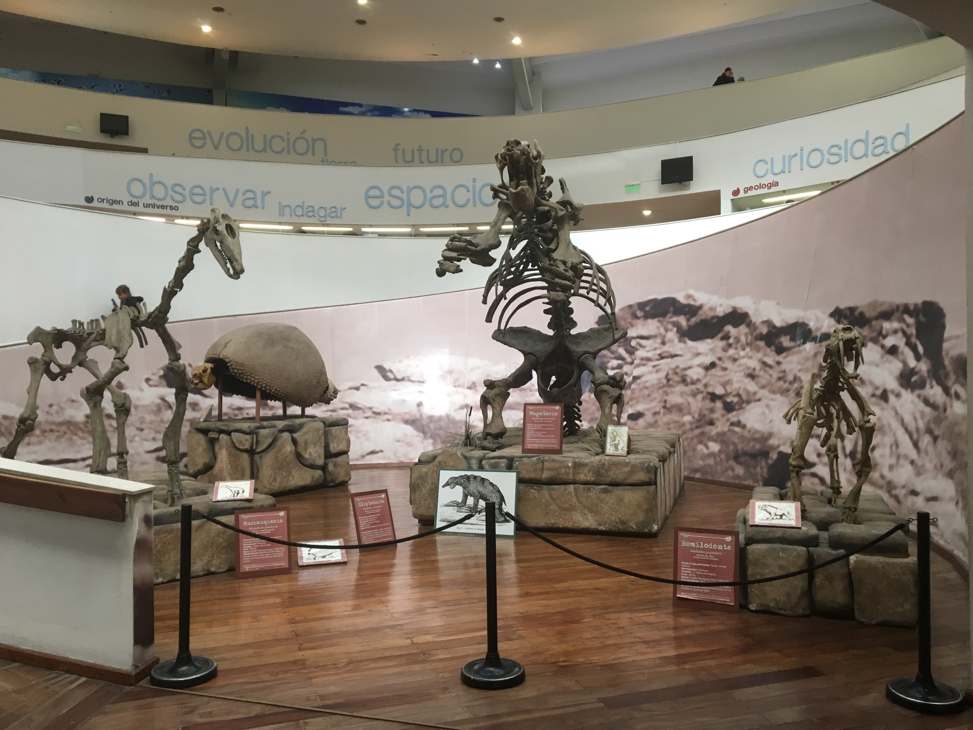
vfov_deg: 48.2
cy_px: 365
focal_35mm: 29
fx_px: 815
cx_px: 486
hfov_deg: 61.7
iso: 100
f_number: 2.2
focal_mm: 4.15
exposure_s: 1/33
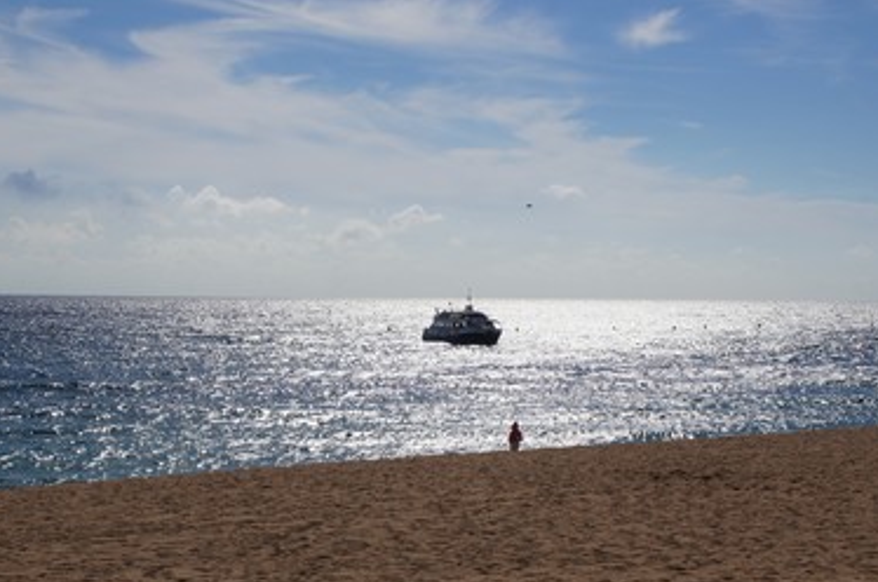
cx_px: 437
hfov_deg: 31.2
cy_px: 356
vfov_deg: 20.9
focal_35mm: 65
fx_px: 1573
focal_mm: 35
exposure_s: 1/500
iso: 100
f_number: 13
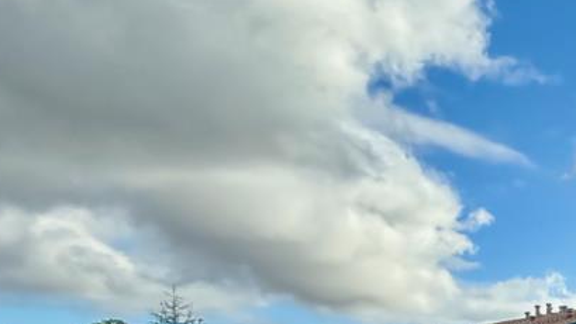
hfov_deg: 27.5
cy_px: 439
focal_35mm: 56
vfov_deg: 19.5
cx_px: 832
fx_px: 855
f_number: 2.2
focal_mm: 2.22
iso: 64
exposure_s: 1/472
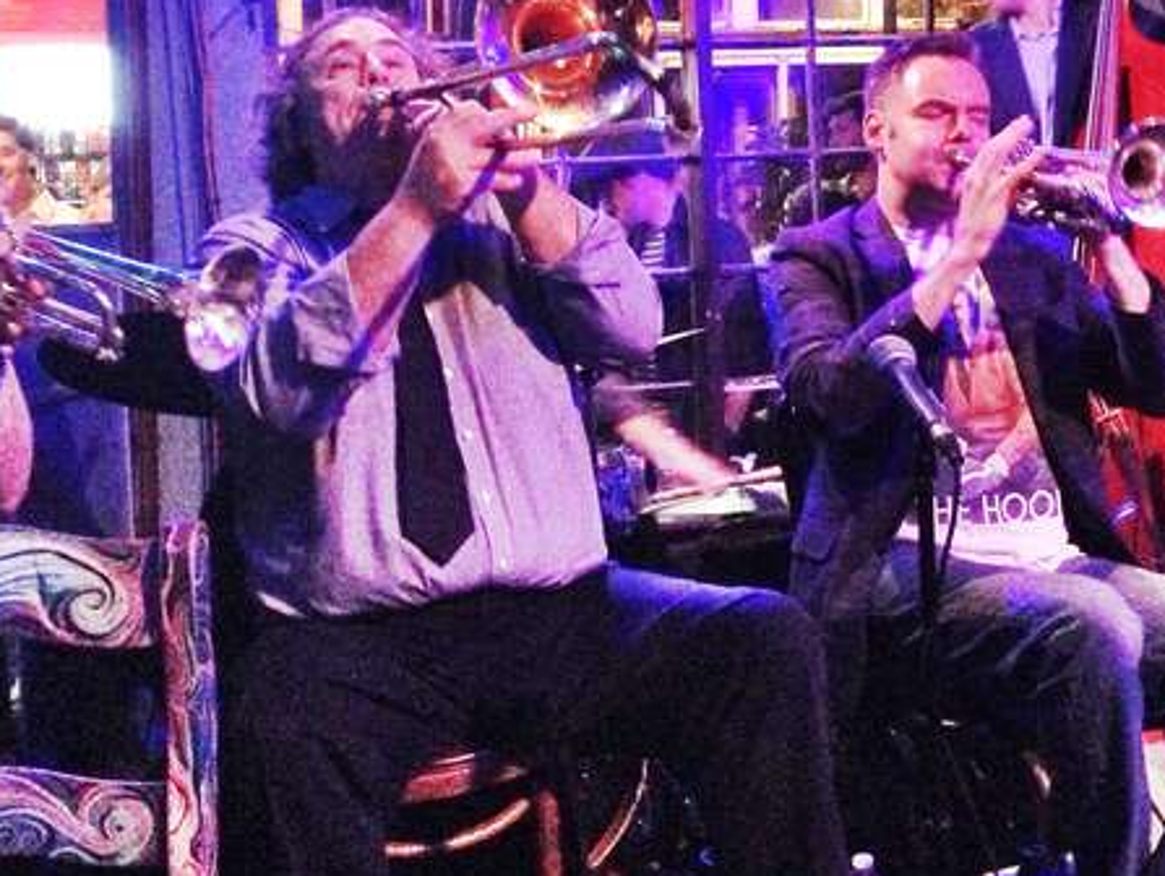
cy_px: 355
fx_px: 1987
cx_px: 725
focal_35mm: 59
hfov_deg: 32.5
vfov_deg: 24.8
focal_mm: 4.12
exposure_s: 1/15
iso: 800
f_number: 2.4
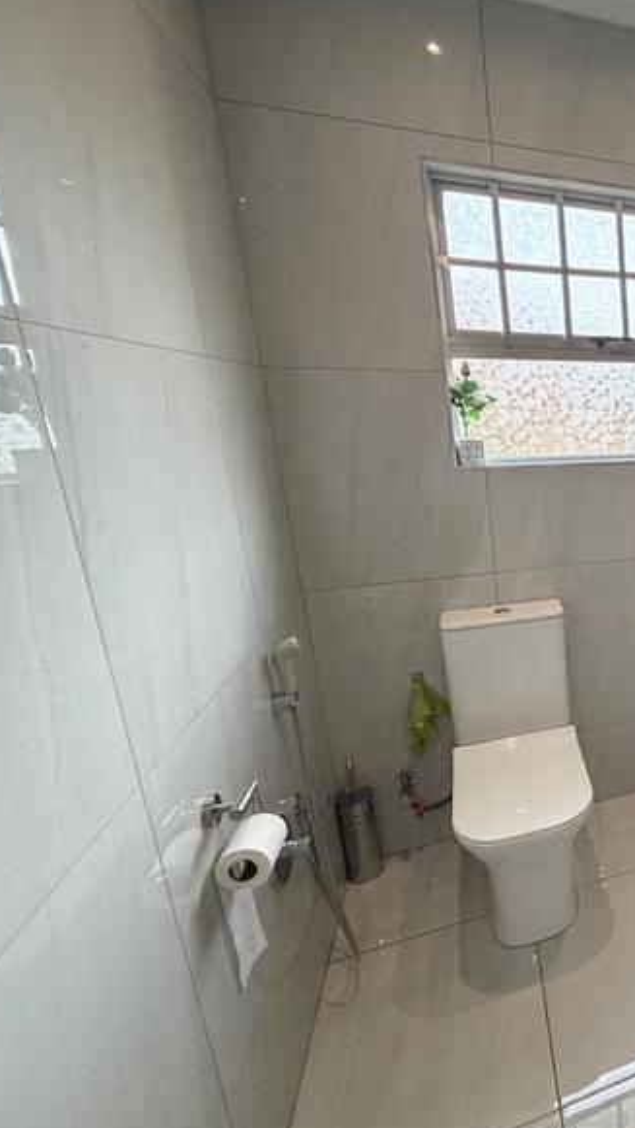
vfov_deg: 83.8
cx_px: 750
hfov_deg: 39.7
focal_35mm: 21
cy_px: 559
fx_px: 628
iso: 200
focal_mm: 2.22
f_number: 2.2
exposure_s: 1/100
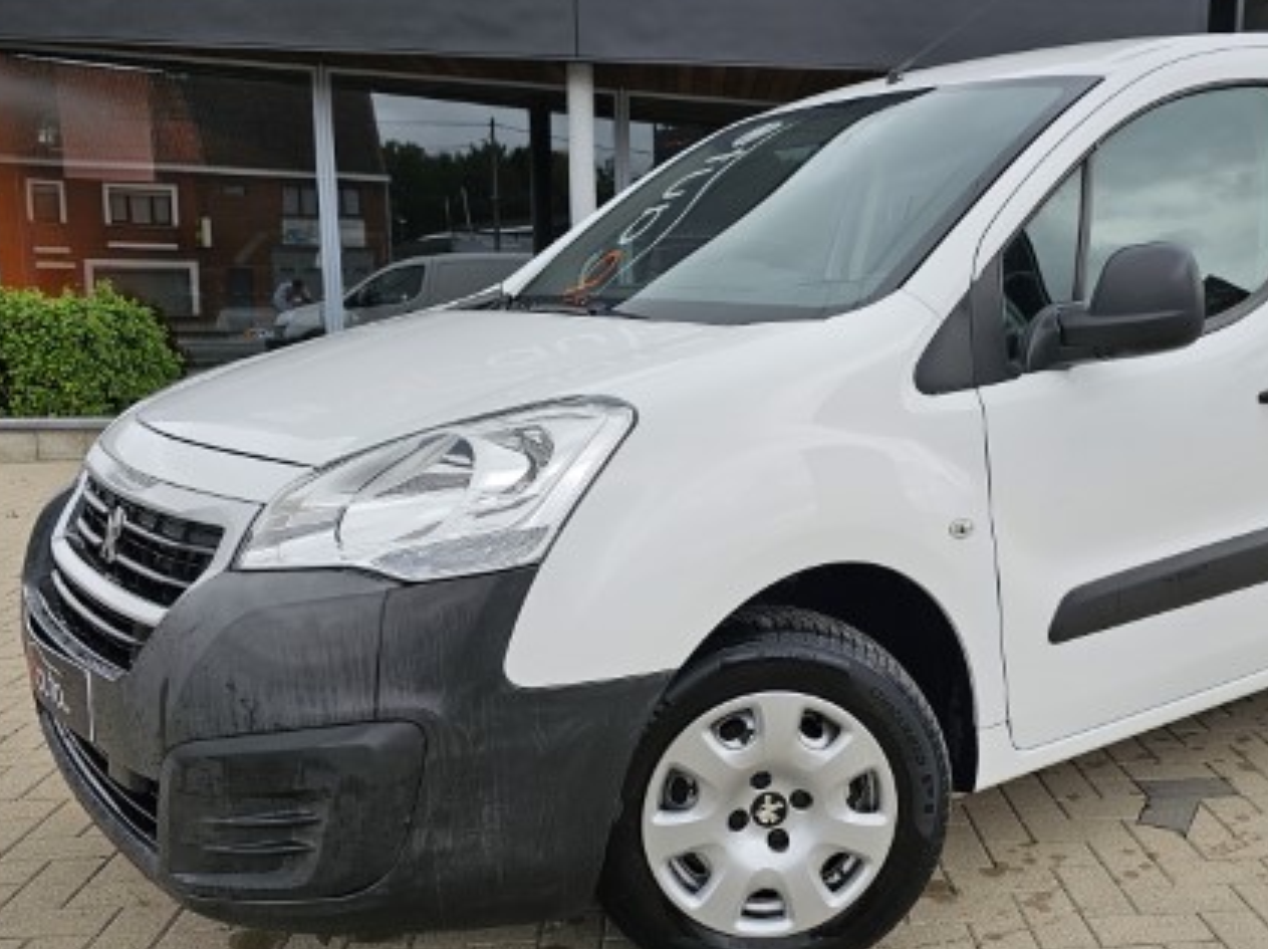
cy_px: 533
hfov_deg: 51.9
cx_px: 822
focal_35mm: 35
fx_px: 1281
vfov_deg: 40.6
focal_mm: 6.3
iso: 10
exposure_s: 1/393
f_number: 1.7
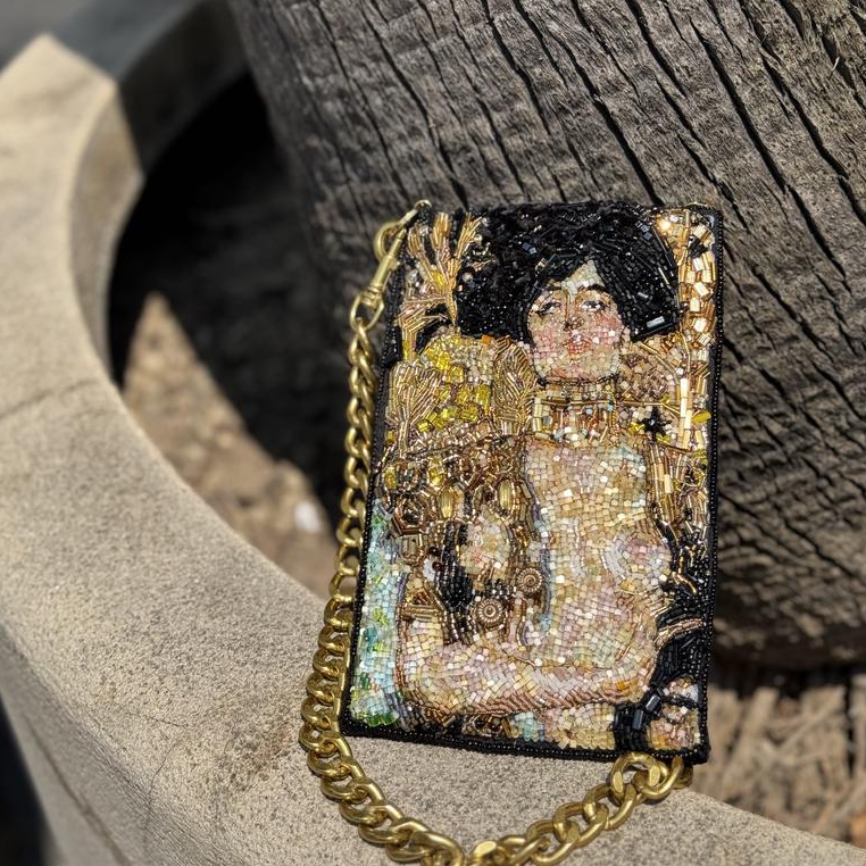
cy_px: 358
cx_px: 433
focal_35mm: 57
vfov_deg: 30.0
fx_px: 1613
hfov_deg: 30.0
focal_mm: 6.76
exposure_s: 1/4975
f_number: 1.78
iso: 64
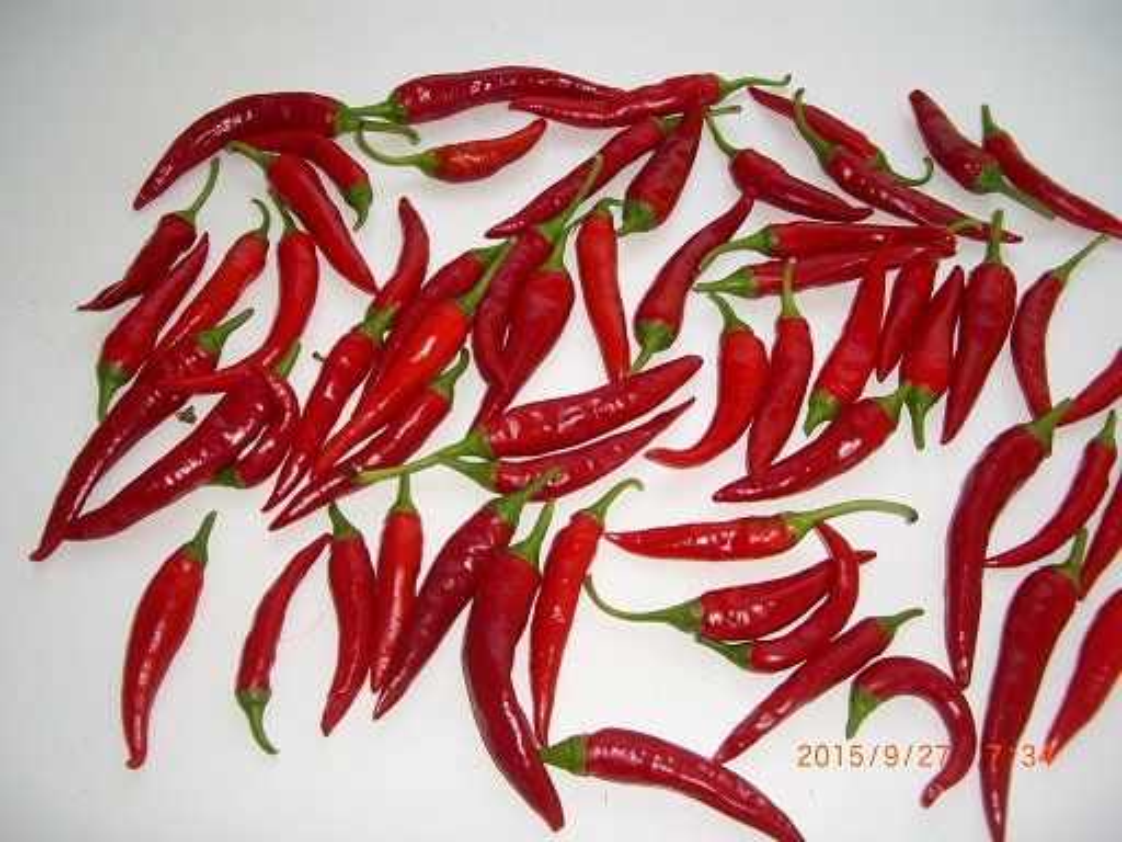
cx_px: 561
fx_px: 1232
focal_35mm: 38
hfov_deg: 49.0
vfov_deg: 37.7
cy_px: 421
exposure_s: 1/60
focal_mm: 7.9
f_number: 2.8
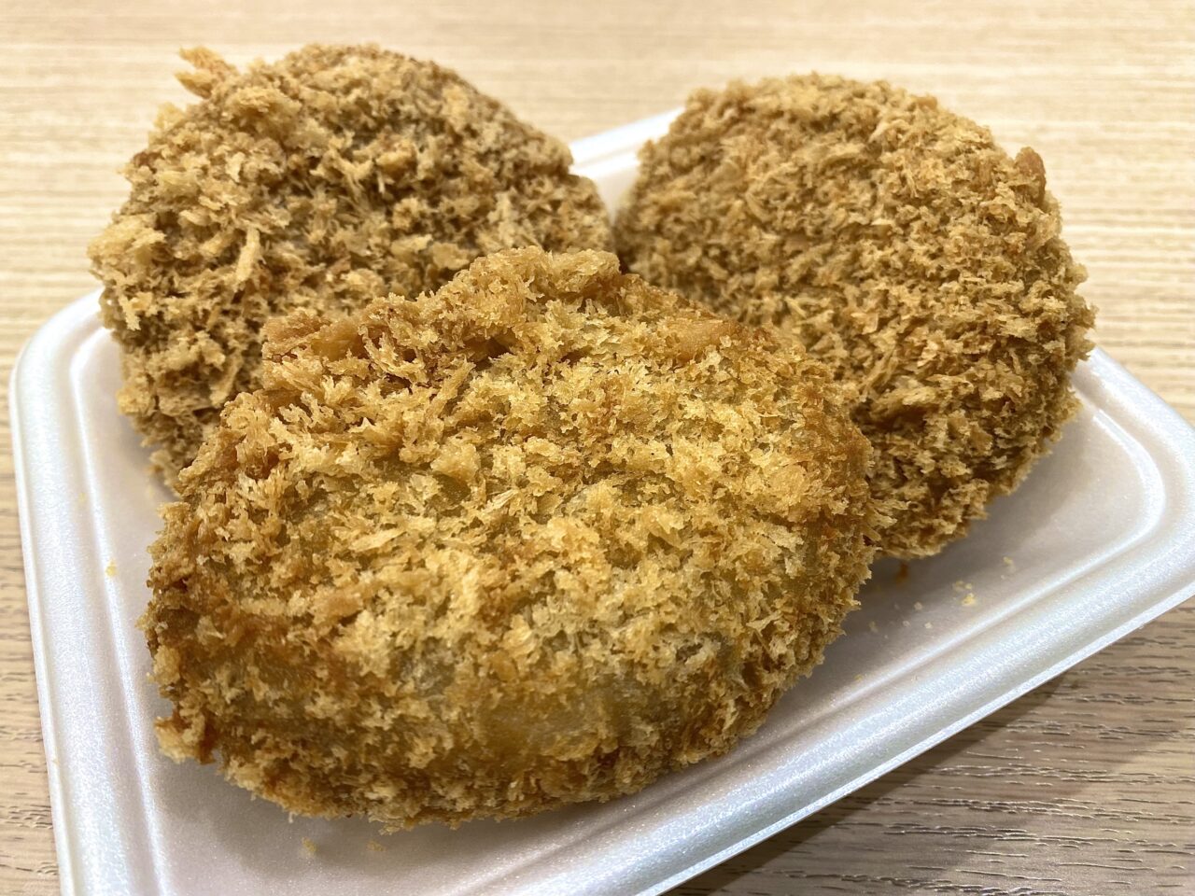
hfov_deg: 69.4
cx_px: 598
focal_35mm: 25
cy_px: 448
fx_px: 863
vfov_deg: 54.9
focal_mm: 4.25
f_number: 1.8
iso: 80
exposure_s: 1/100
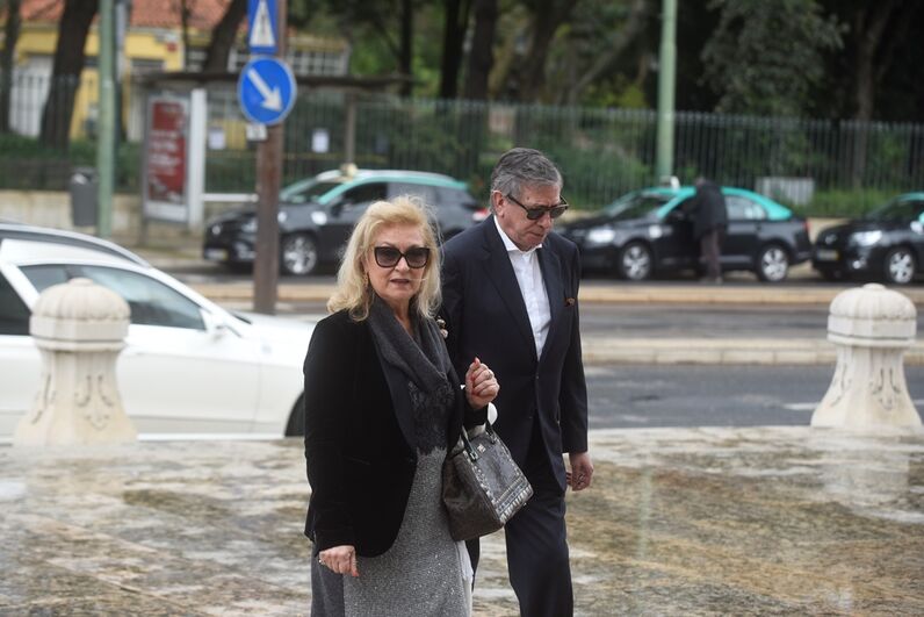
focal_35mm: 112
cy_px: 308
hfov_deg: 18.3
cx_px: 462
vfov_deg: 12.2
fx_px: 2875
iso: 250
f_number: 4.5
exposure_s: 1/640
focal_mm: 112
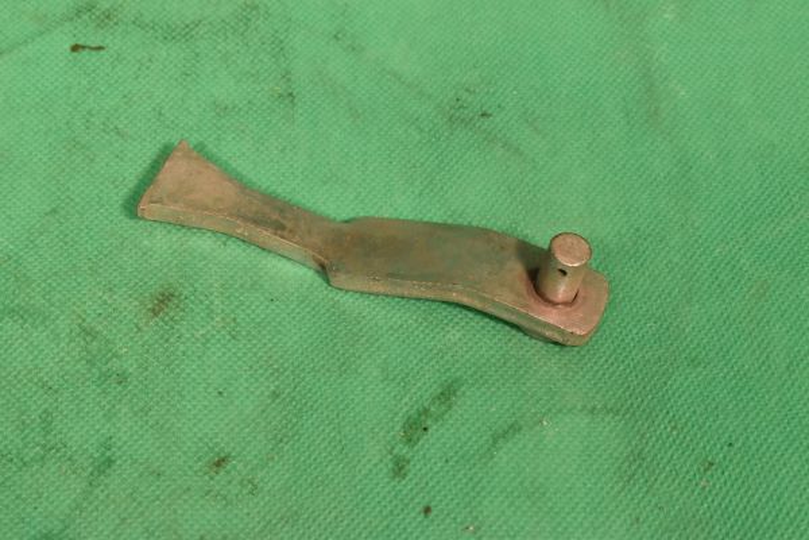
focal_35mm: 82
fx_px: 1854
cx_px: 404
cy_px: 270
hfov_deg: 24.6
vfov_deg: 16.6
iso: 2200
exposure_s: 1/100
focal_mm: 55
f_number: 16
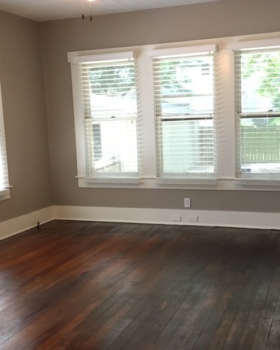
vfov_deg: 43.8
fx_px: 435
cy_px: 180
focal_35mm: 42
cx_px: 170
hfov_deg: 35.5
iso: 160
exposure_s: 1/30
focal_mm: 4.15
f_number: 2.2
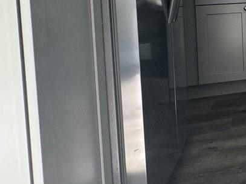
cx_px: 421
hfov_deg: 23.0
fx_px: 391
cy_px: -25
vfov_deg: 24.5
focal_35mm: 55
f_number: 2.2
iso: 160
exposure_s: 1/99
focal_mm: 2.22
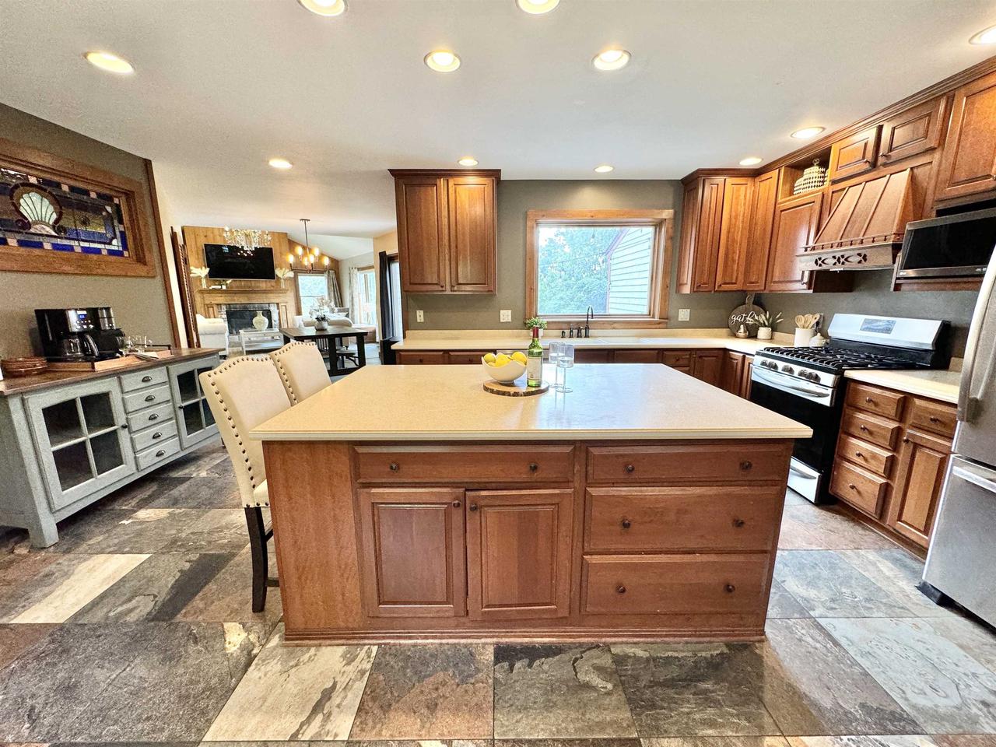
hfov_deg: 102.1
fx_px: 403
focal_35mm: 14
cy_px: 374
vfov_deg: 85.7
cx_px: 498
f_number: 2.2
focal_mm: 2.22
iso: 160
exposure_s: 1/120
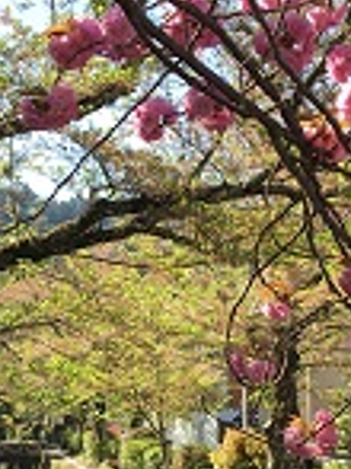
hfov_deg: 15.5
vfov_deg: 20.4
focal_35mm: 95
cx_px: 140
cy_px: 396
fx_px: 1286
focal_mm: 4.15
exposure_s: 1/478
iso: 25
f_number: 2.2
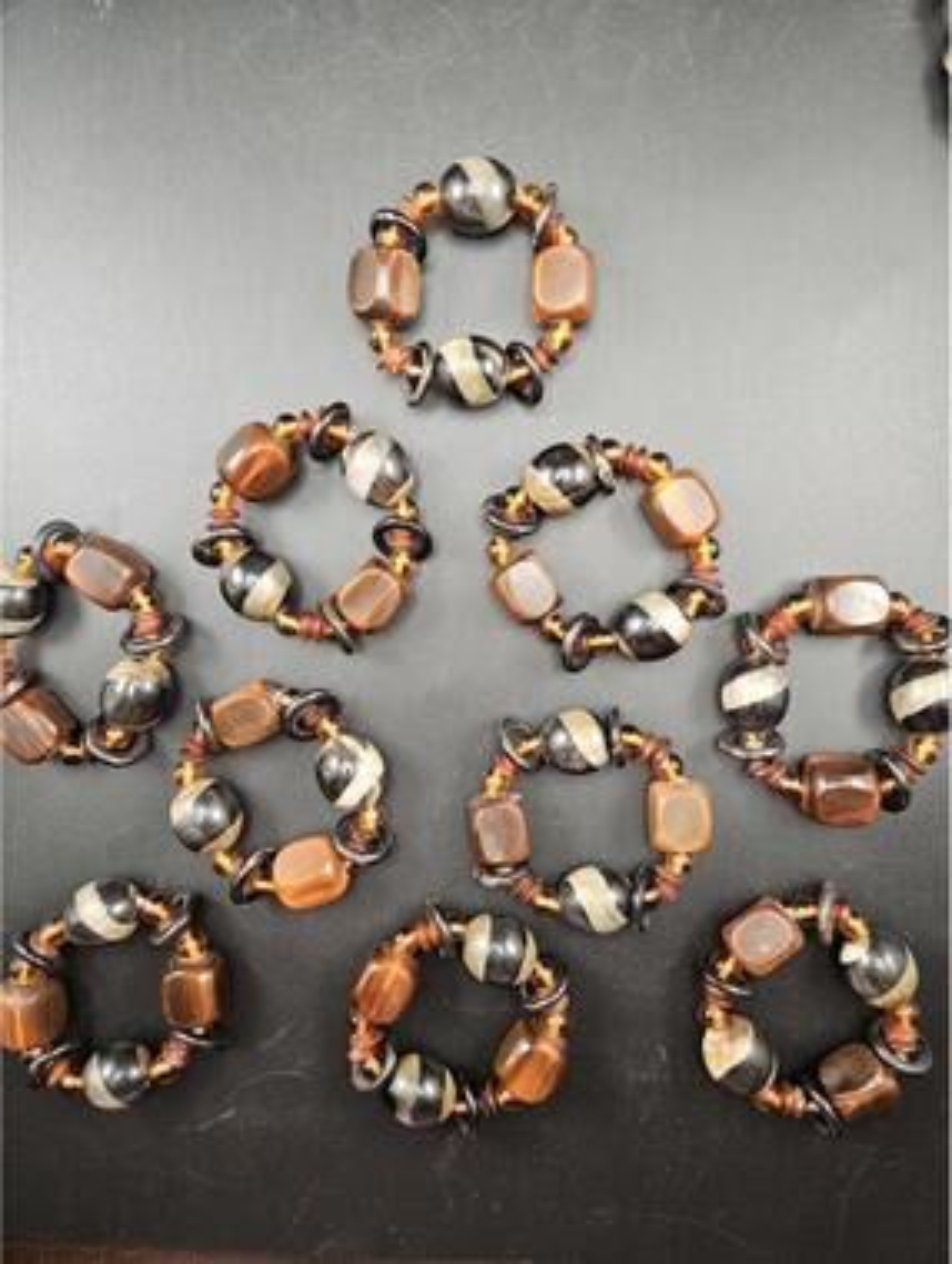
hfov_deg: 59.0
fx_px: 842
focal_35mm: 23
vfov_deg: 73.9
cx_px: 476
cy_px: 632
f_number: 1.8
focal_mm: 5.4
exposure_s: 1/180
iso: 250
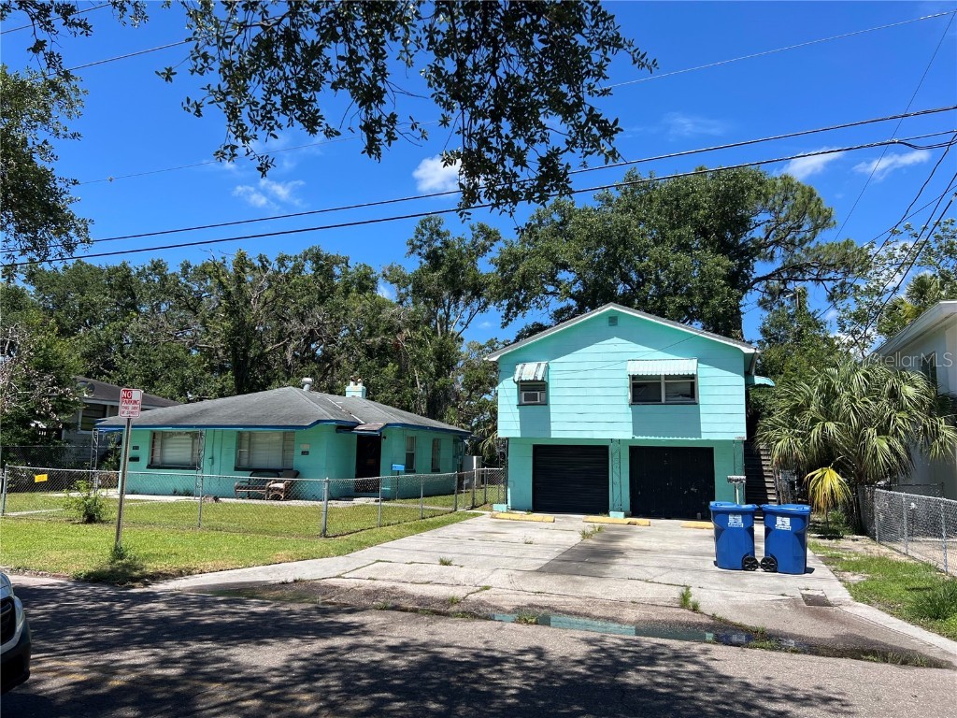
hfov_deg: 67.3
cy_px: 359
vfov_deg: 53.1
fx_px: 719
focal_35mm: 26
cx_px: 478
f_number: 1.5
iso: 50
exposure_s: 1/3571
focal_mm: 5.7
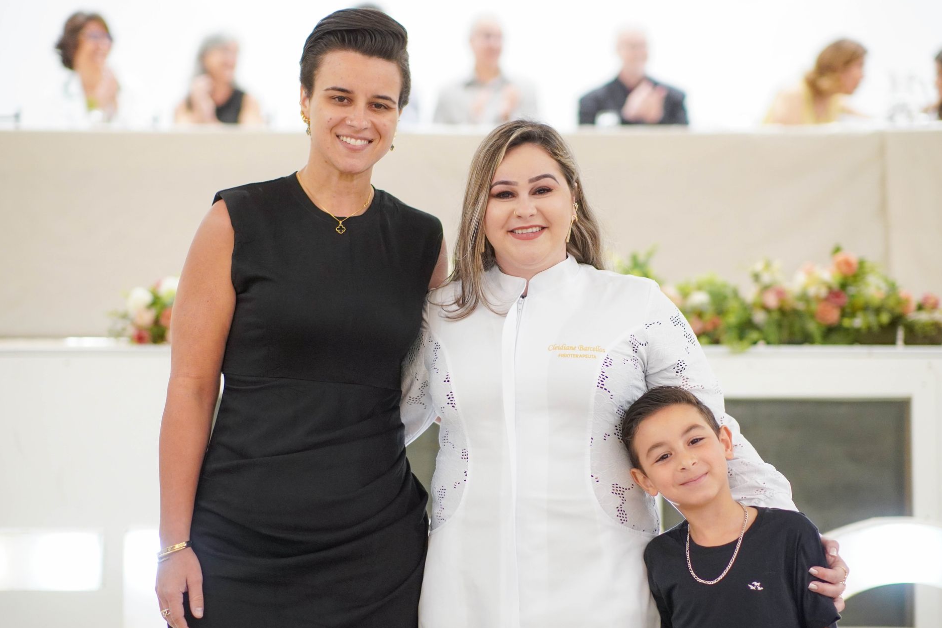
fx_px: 2250
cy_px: 317
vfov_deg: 15.9
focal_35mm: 86
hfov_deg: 23.6
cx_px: 481
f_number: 1.4
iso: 1000
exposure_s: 1/200
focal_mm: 56
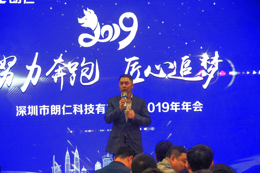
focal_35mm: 222
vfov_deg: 6.2
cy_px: 86
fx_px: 1600
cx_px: 130
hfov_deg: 9.3
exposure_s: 1/200
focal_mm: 148
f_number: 9
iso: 1600
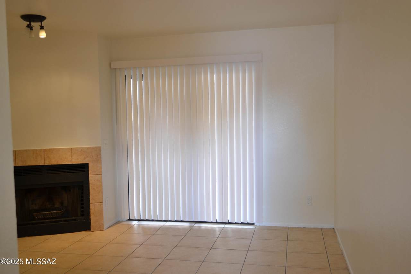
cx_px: 206
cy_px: 137
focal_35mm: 36
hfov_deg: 53.1
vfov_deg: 36.9
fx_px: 411
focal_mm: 24
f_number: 4
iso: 400
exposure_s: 1/20
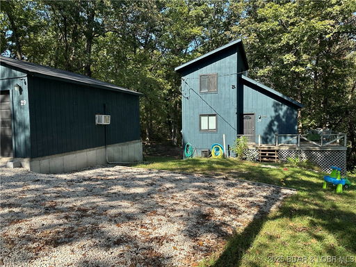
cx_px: 178
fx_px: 247
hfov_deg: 71.6
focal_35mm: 24
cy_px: 134
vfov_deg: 56.8
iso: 80
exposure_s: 1/1272
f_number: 1.78
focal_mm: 6.86
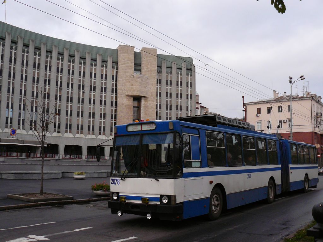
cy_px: 121
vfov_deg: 39.7
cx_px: 162
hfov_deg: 51.4
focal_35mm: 36
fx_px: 336
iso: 200
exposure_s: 1/800
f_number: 2.8
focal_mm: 6
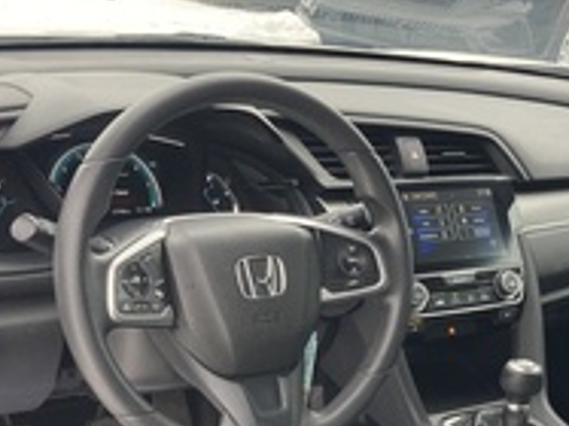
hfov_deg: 30.4
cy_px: 354
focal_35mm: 63
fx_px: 1035
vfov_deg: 22.9
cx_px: 399
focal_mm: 3.99
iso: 64
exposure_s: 1/121
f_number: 1.8
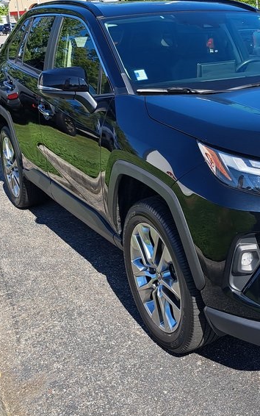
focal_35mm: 46
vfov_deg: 43.1
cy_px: 154
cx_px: 242
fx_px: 521
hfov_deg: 26.9
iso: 50
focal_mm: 5.23
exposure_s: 1/917
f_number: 1.8
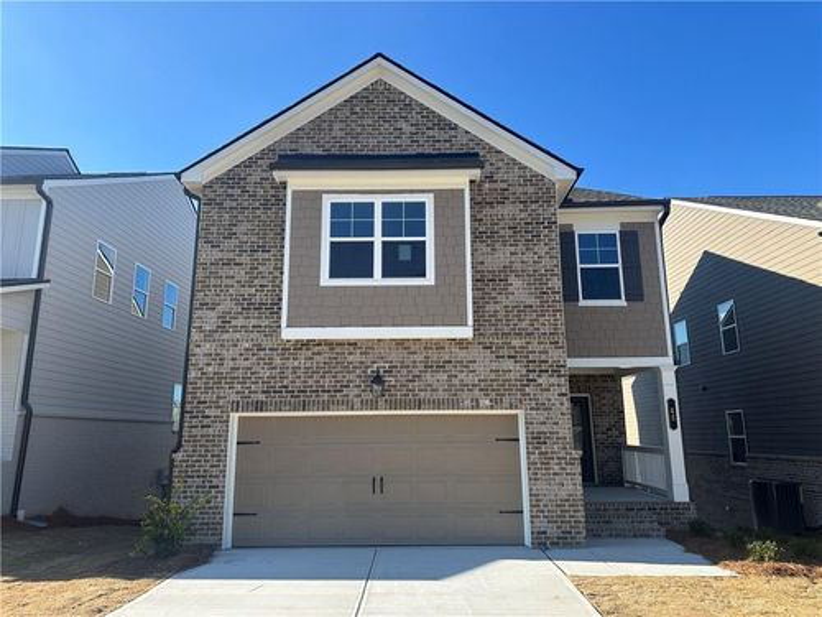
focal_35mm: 24
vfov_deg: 56.8
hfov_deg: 71.6
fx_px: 570
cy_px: 308
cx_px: 411
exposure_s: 1/2299
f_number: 1.78
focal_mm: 6.86
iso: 80
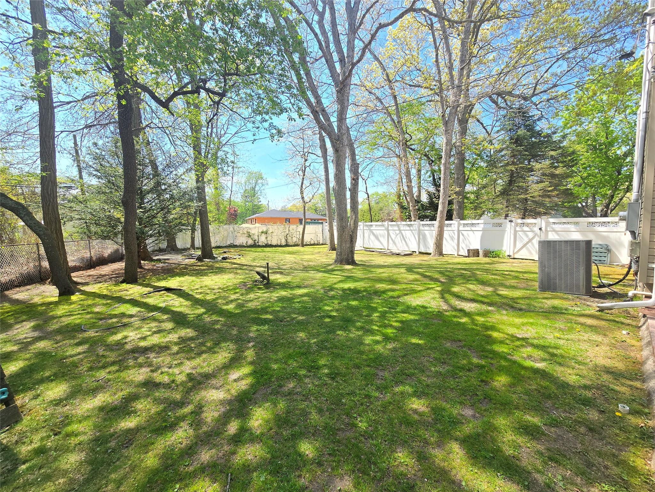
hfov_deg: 106.2
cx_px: 328
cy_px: 246
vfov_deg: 89.9
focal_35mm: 13
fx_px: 246
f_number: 2.2
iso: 50
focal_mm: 2.2
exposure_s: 1/554
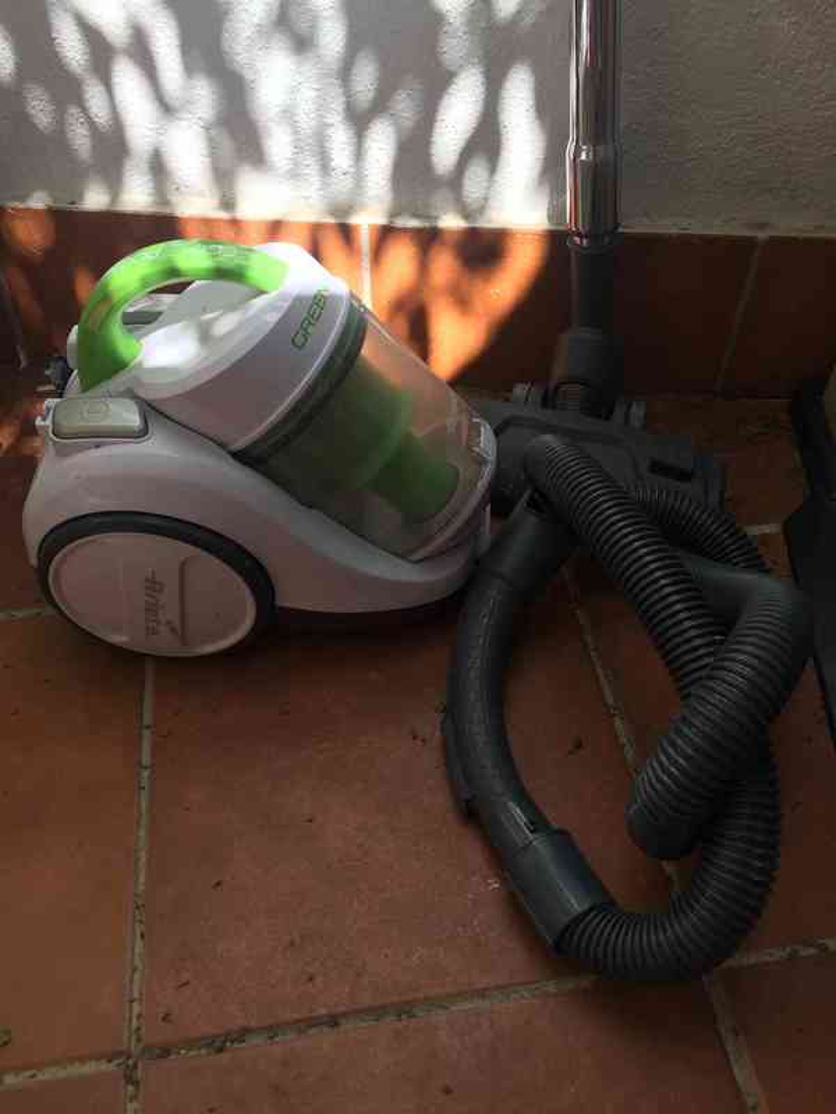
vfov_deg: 61.7
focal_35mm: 29
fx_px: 934
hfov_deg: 48.2
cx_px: 418
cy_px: 557
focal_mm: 4.15
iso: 32
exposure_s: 1/388
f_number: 2.2
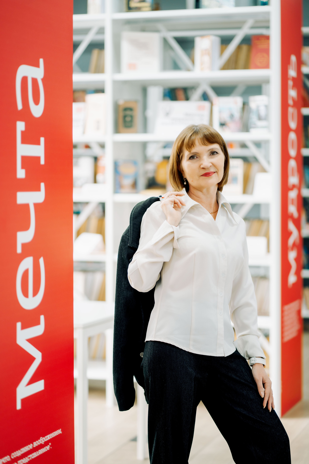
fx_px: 1094
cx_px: 154
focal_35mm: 85
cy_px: 232
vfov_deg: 23.9
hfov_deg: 16.1
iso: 320
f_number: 1.8
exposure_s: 1/125
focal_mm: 85
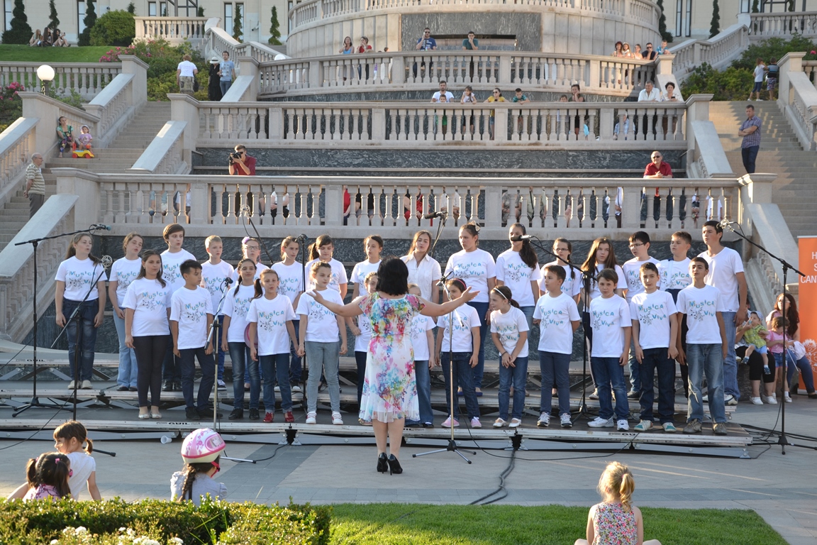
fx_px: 1362
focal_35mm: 60
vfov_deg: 22.6
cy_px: 272
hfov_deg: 33.4
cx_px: 408
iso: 160
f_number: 5.6
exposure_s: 1/125
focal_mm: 40
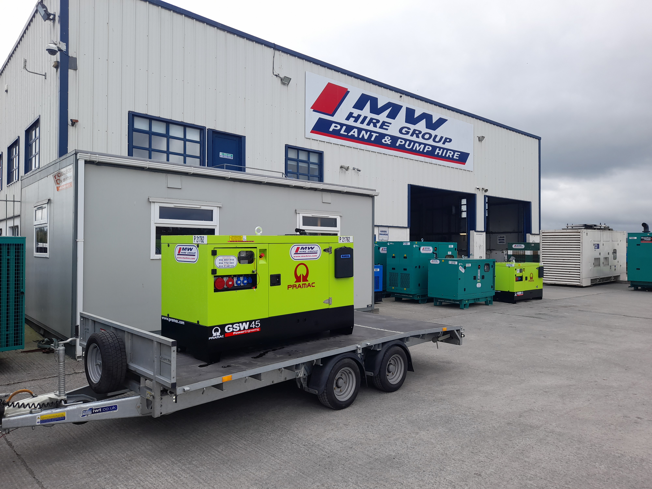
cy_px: 244
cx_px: 326
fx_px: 471
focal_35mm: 25
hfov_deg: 69.4
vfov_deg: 54.9
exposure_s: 1/333
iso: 20
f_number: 2
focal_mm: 4.6
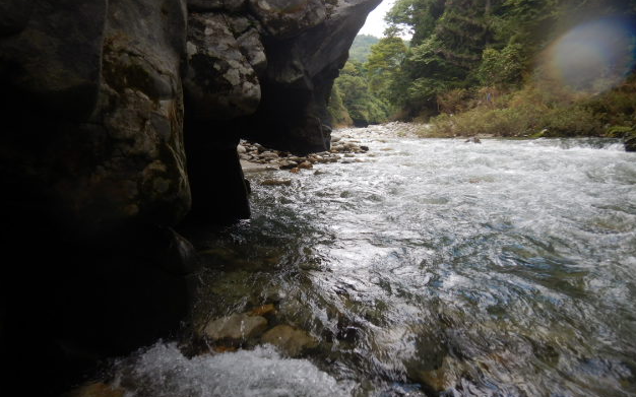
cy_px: 175
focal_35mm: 26
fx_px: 451
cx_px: 323
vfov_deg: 47.5
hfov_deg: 70.4
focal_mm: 4.3
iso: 125
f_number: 2.8
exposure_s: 1/250
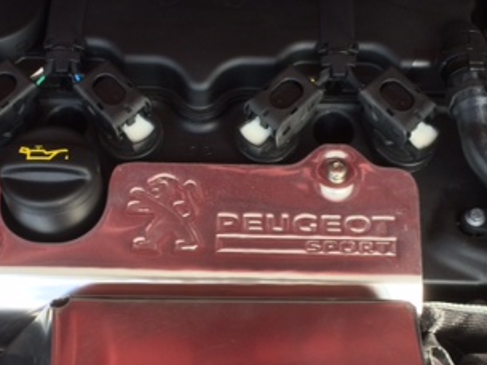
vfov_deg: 23.2
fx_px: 887
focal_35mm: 63
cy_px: 244
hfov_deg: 30.7
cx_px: 217
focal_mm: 4.12
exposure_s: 1/60
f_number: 2.2
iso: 40
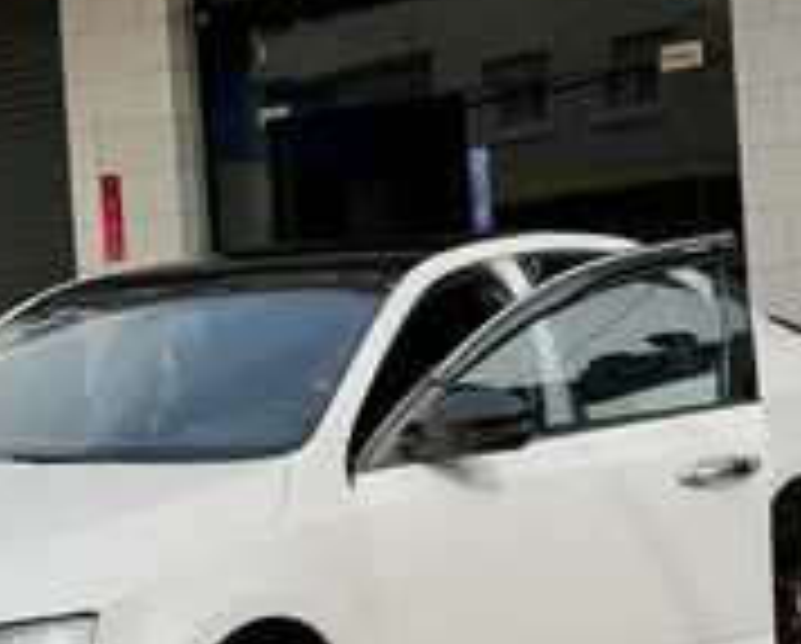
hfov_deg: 18.2
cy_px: 324
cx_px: 256
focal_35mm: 105
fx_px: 2493
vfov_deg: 14.7
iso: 64
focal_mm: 6.76
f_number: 1.78
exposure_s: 1/3891
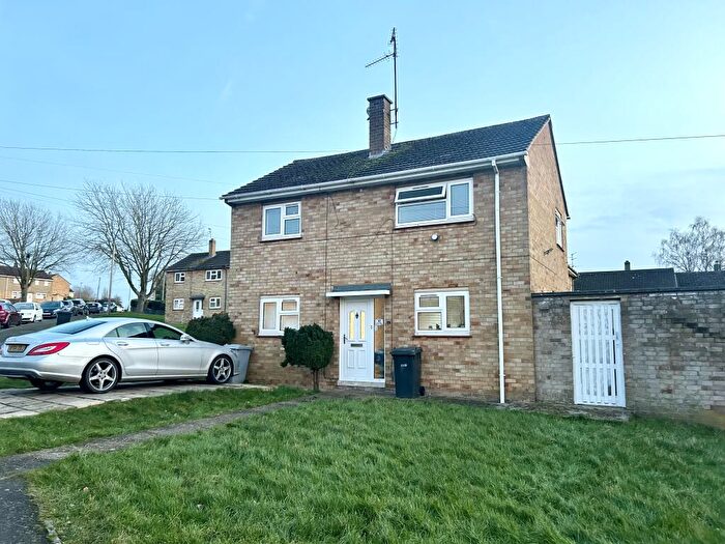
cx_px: 362
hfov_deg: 67.3
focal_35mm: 26
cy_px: 272
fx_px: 545
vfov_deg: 53.1
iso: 200
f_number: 1.5
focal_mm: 5.7
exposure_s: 1/60
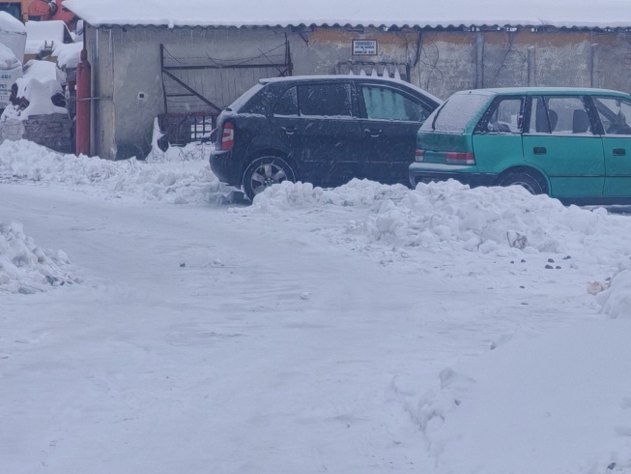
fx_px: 3573
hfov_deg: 10.1
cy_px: 135
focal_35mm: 196
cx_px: 244
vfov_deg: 7.6
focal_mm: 8.67
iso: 100
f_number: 2.4
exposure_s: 1/100
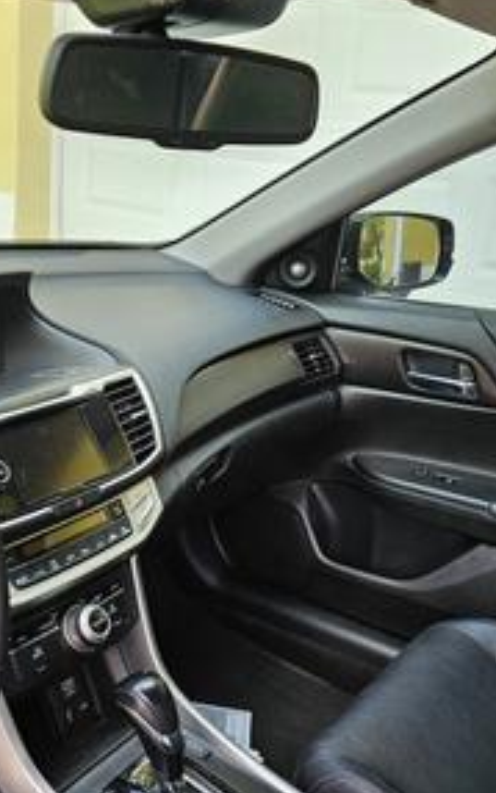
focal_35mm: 43
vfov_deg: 46.1
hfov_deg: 29.8
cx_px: 197
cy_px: 444
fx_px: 929
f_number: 1.8
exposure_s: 1/120
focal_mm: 5.4
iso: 50
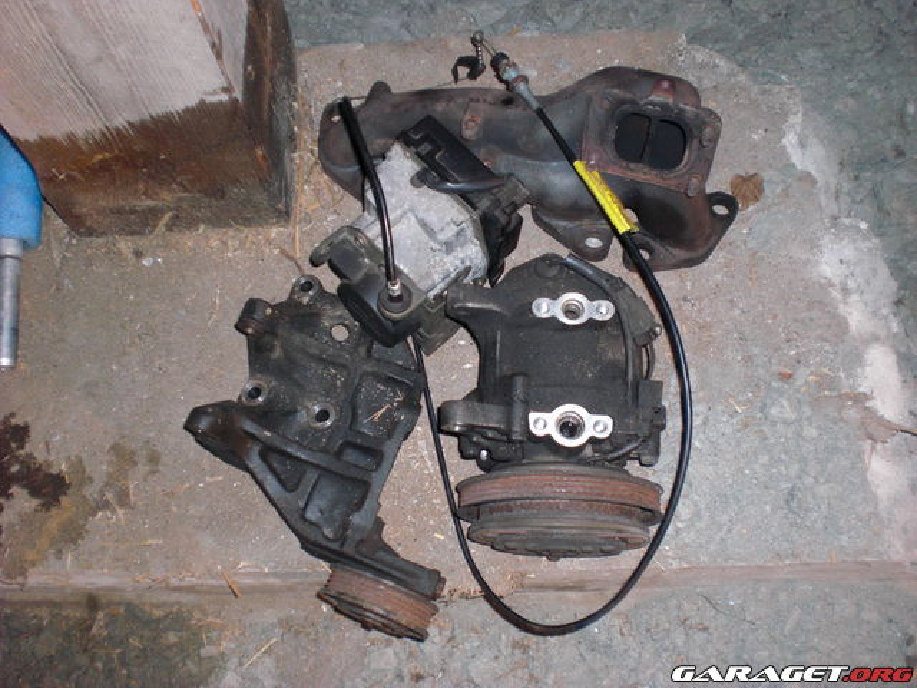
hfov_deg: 49.0
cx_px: 458
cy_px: 344
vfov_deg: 37.7
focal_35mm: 38
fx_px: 1007
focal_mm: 6.3
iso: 200
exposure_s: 1/60
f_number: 3.1
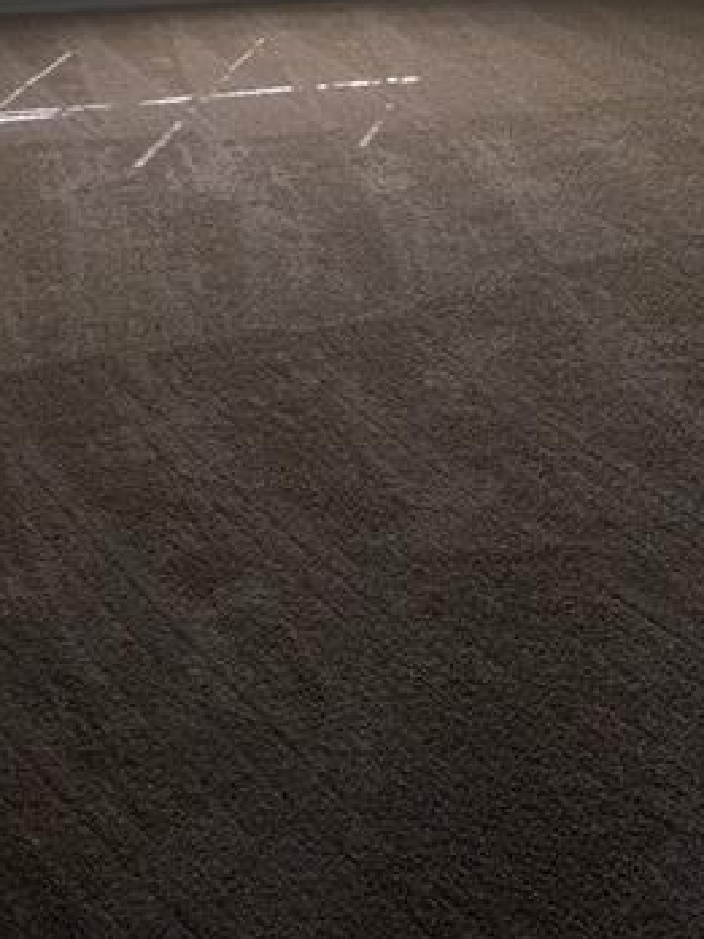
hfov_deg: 22.6
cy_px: -30
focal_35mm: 64
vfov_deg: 28.2
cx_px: 580
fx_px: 1735
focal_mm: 4.15
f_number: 2.2
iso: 40
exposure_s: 1/120
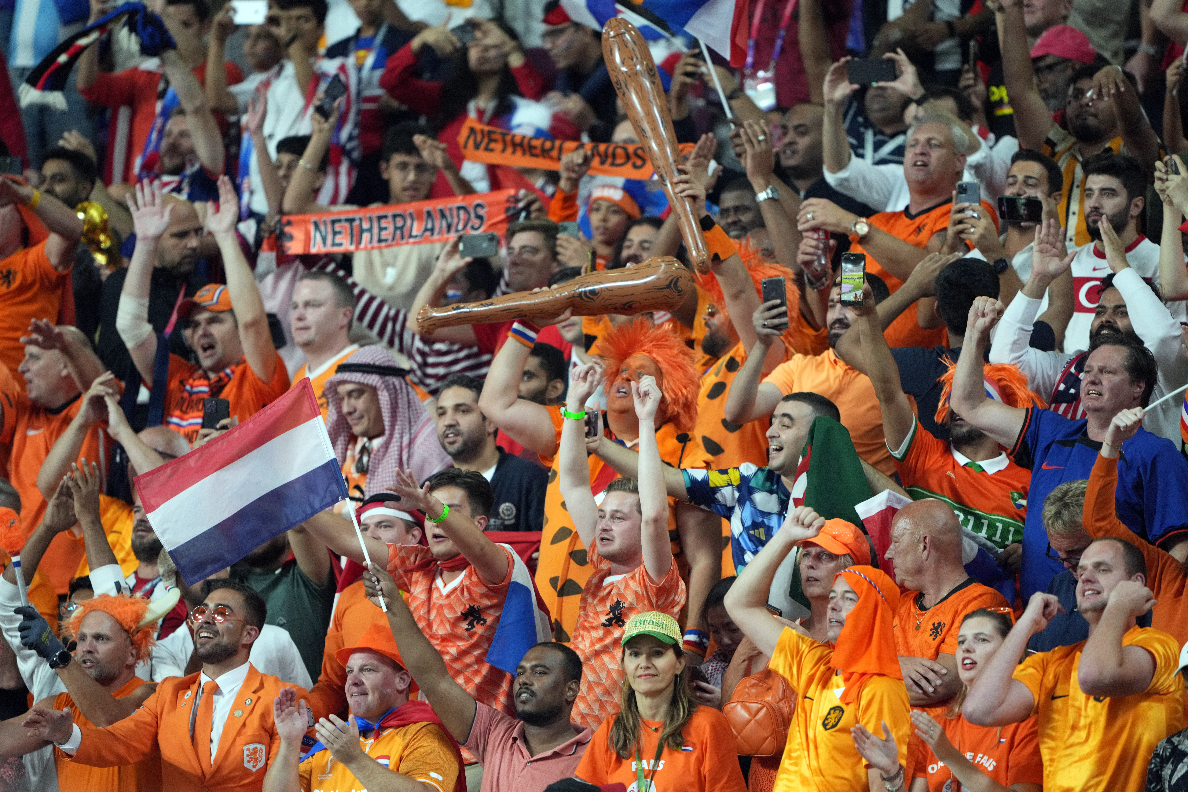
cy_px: 396
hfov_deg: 5.2
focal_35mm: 400
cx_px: 594
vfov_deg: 3.4
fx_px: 13199
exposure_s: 1/1250
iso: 3200
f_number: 2.8
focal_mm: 400
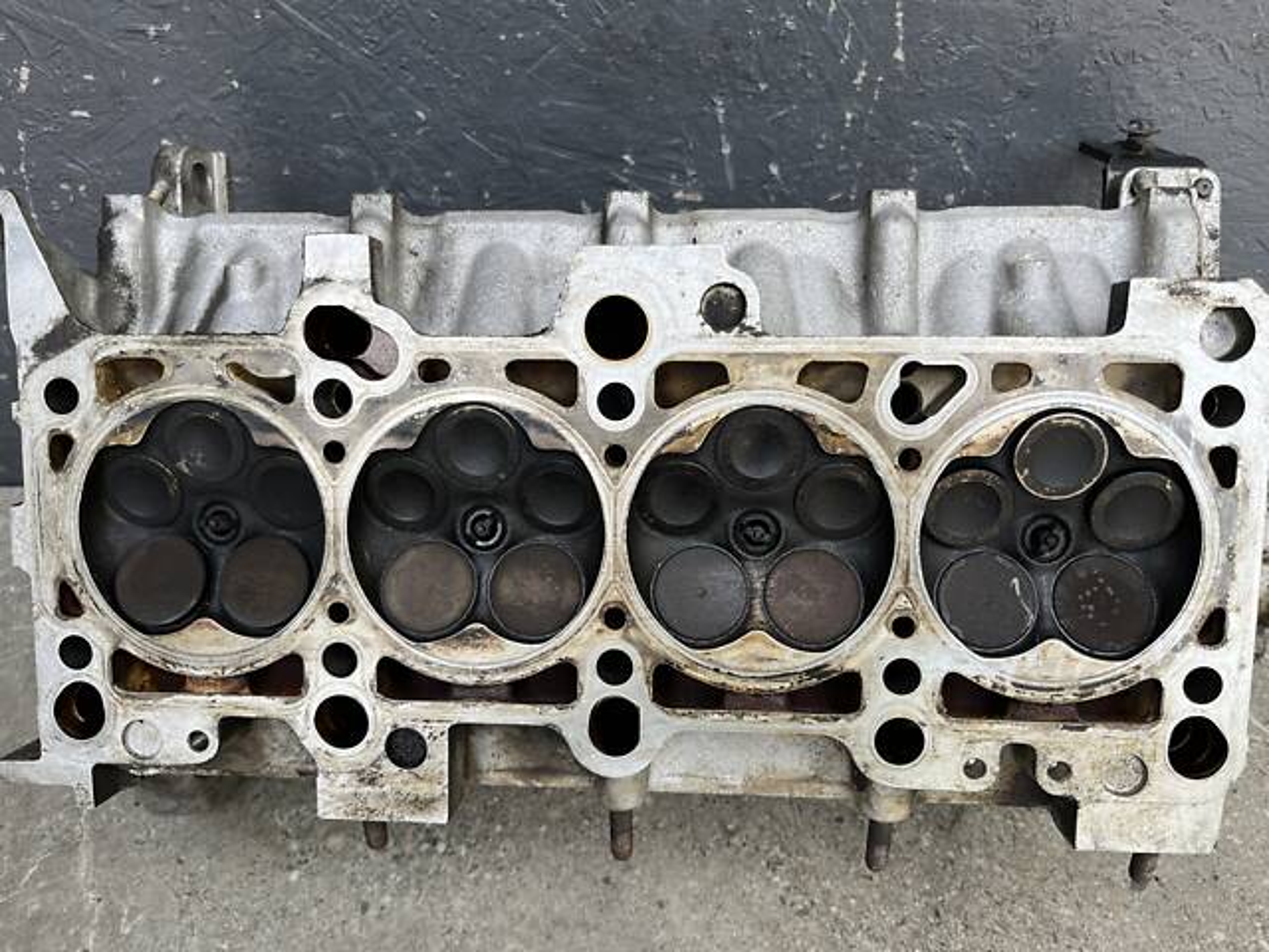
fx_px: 953
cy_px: 476
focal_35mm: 26
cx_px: 634
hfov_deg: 67.3
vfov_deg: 53.1
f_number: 1.6
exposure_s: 1/421
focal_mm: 5.1
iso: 50
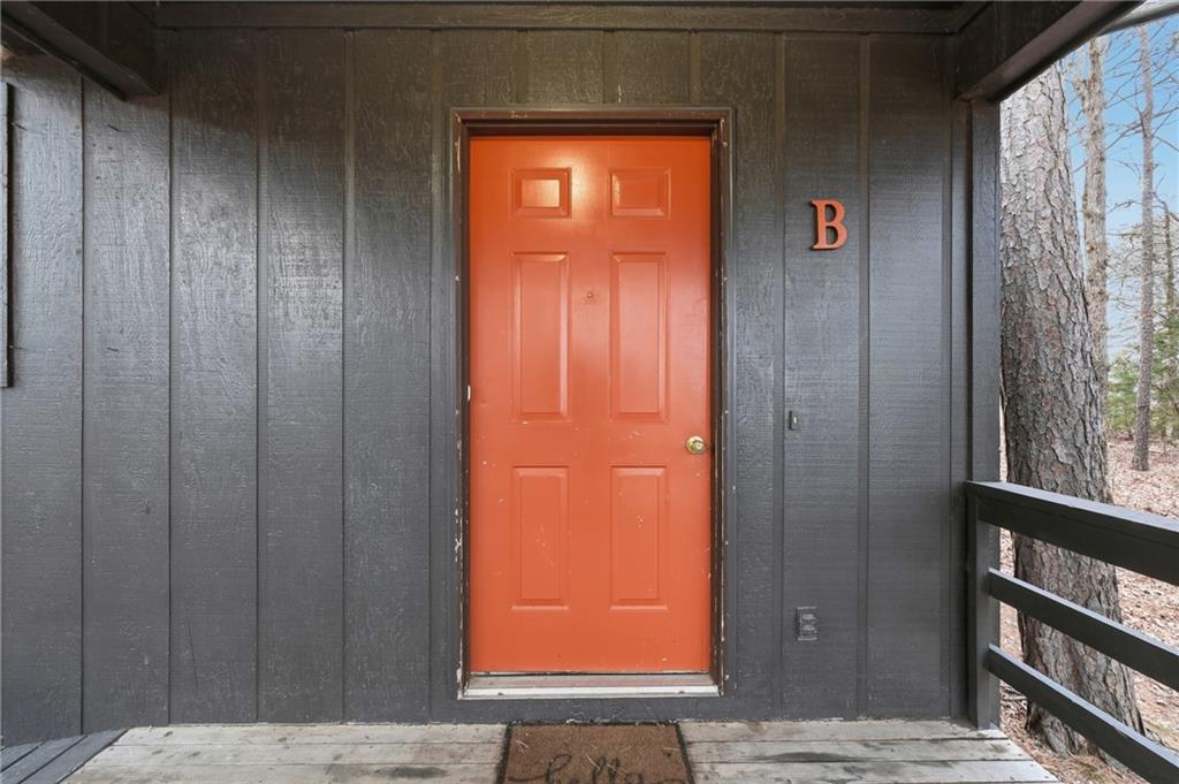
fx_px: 491
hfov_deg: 100.4
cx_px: 590
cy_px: 392
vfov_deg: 77.2
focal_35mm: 15
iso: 250
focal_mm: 10
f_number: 9
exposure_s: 1/15
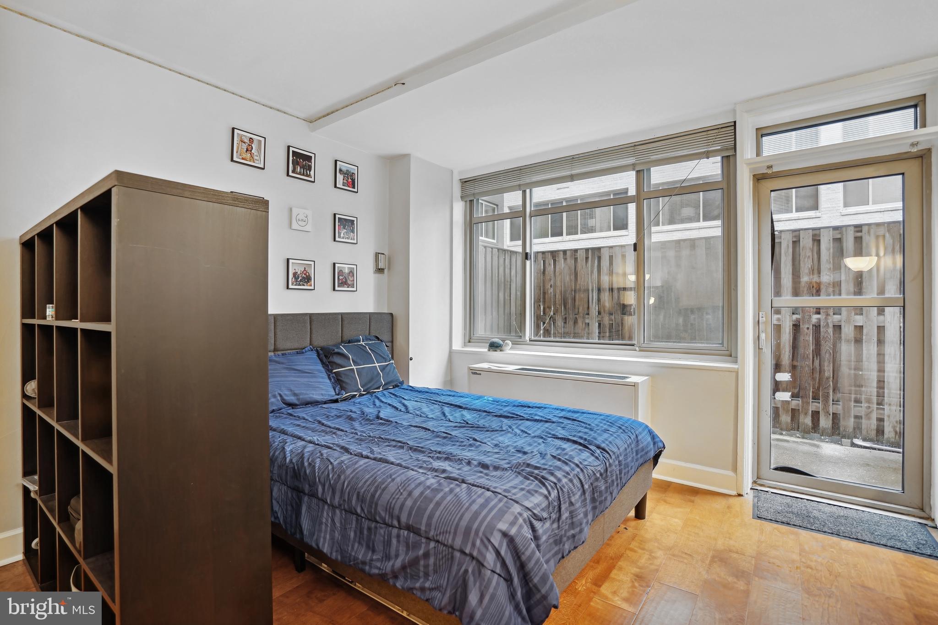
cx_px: 469
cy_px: 312
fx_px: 417
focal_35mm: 16
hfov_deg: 96.7
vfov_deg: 73.7
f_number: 4
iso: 500
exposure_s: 1/25
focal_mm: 16
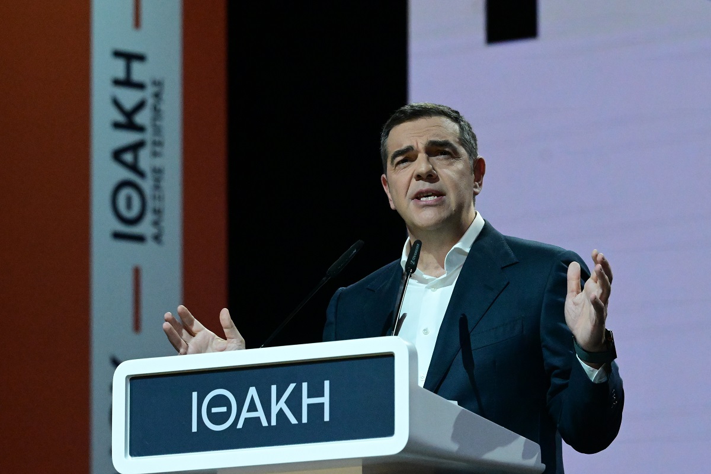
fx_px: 4878
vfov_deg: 5.6
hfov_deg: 8.3
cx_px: 356
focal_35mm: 247
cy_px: 237
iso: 10000
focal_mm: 165
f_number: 5.6
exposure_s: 1/1000
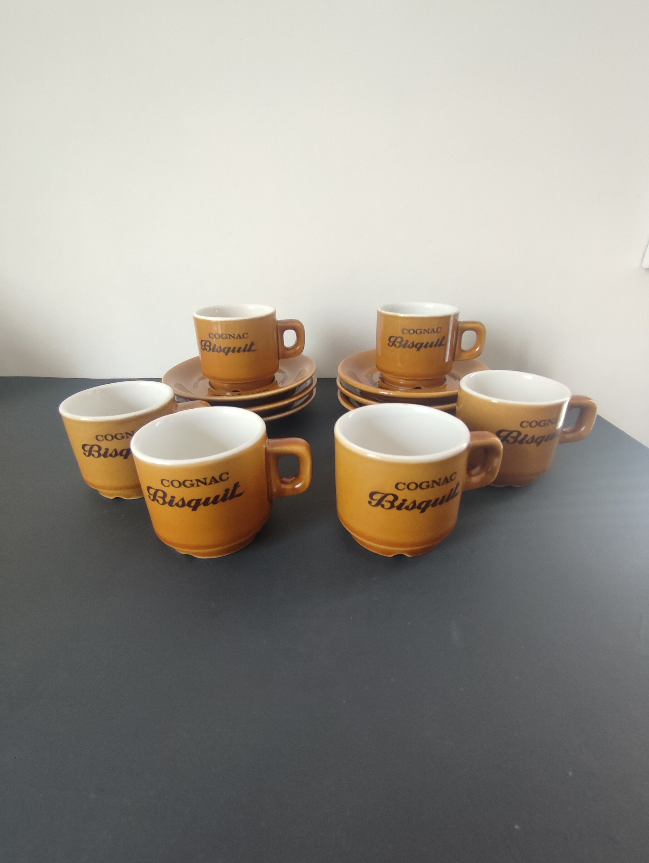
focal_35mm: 16
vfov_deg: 94.5
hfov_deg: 78.2
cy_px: 432
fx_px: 400
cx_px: 324
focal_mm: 1.65
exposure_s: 1/50
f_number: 2.2
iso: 238
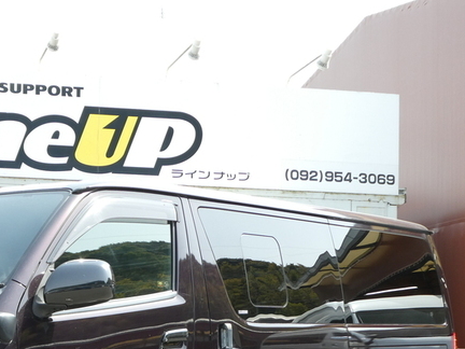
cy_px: 321
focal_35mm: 87
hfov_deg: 22.2
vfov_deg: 16.7
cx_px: 85
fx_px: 1169
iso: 80
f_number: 4
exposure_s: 1/125
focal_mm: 8.4
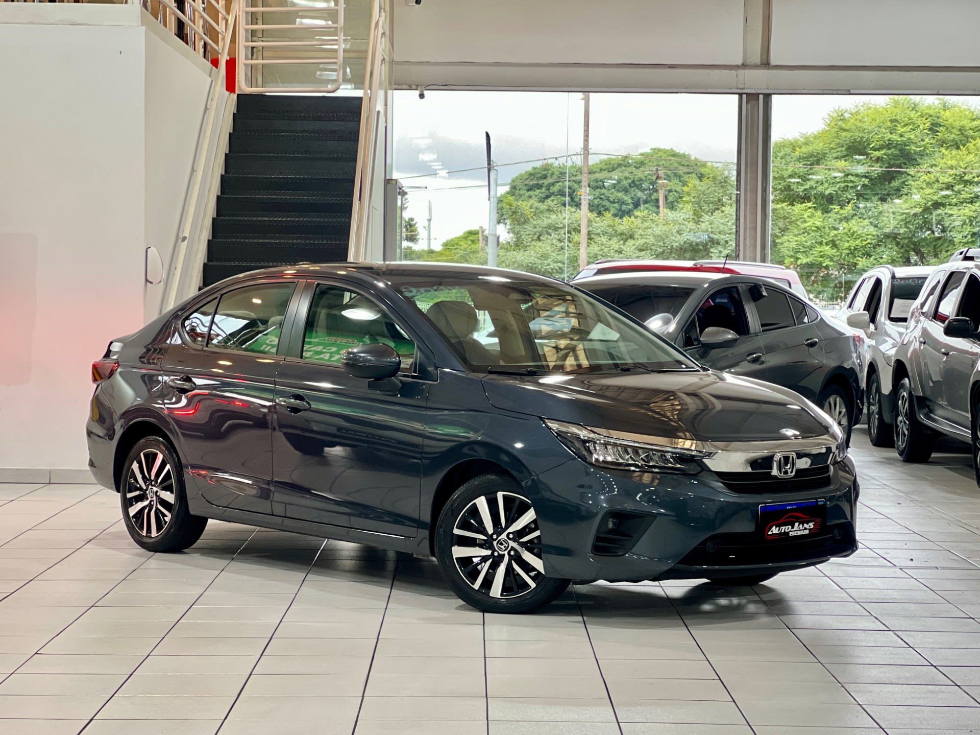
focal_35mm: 77
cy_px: 368
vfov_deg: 19.1
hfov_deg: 25.3
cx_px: 490
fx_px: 2179
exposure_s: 1/40
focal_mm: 9
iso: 250
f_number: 2.8
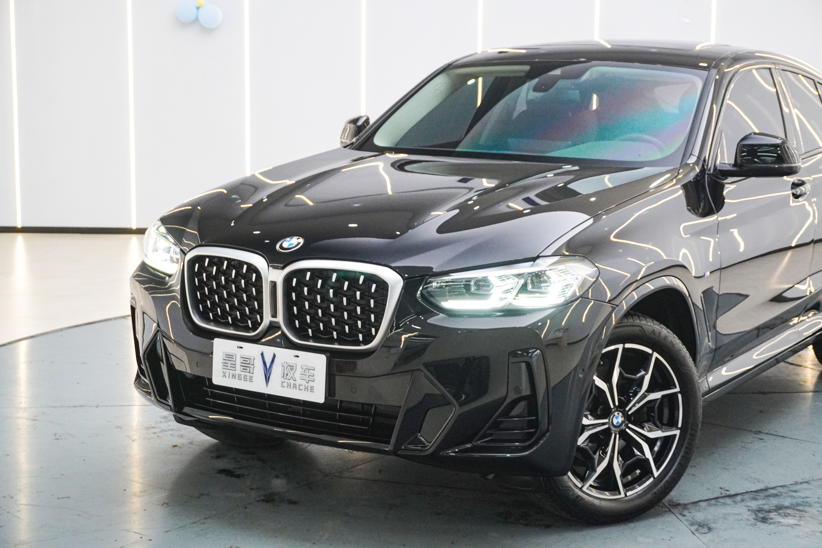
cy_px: 274
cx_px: 411
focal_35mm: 60
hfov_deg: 33.4
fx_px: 1370
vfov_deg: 22.6
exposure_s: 1/80
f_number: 6.3
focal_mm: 40
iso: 2000
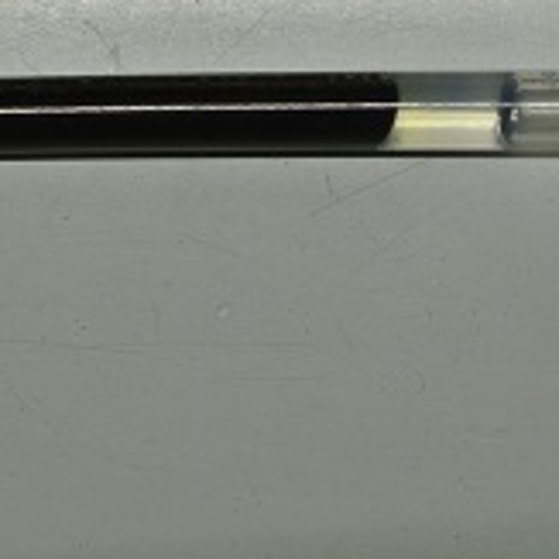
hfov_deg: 11.1
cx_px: 134
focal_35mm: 157
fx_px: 2868
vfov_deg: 11.1
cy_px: 94
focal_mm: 27.6
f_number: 5.6
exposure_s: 1/100
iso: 200
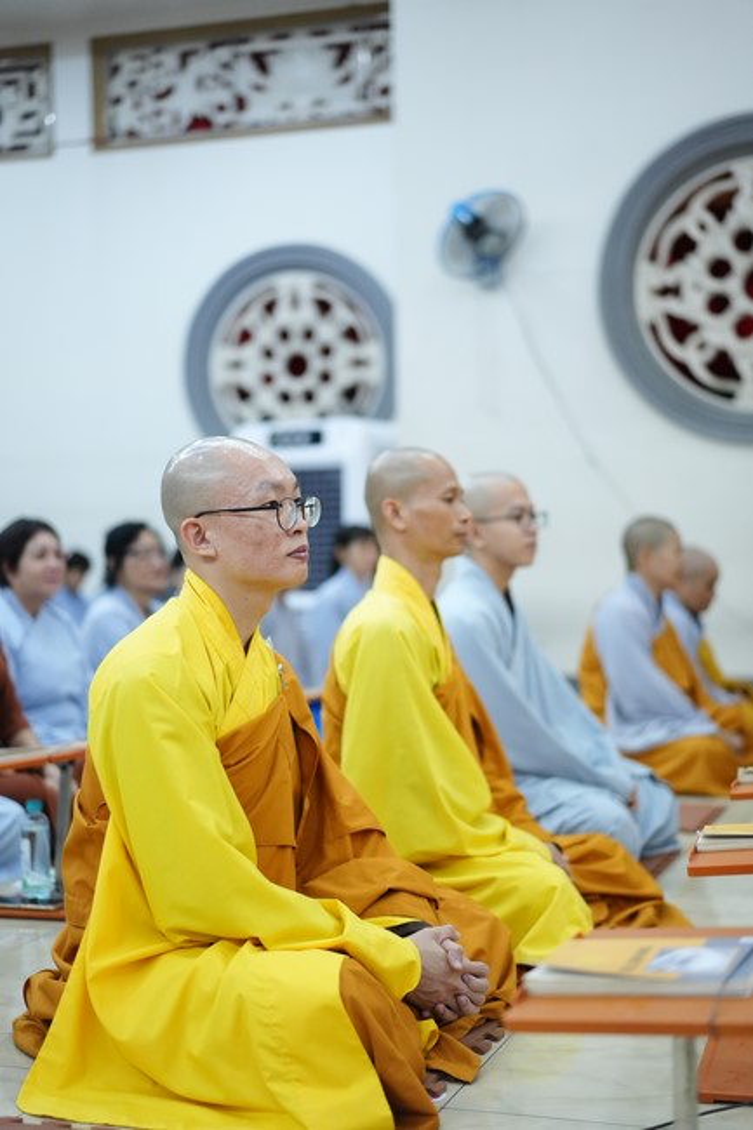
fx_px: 1726
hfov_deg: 24.6
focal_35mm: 55
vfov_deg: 36.3
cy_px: 565
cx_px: 376
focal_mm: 55
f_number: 1.8
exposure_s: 1/320
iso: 3200
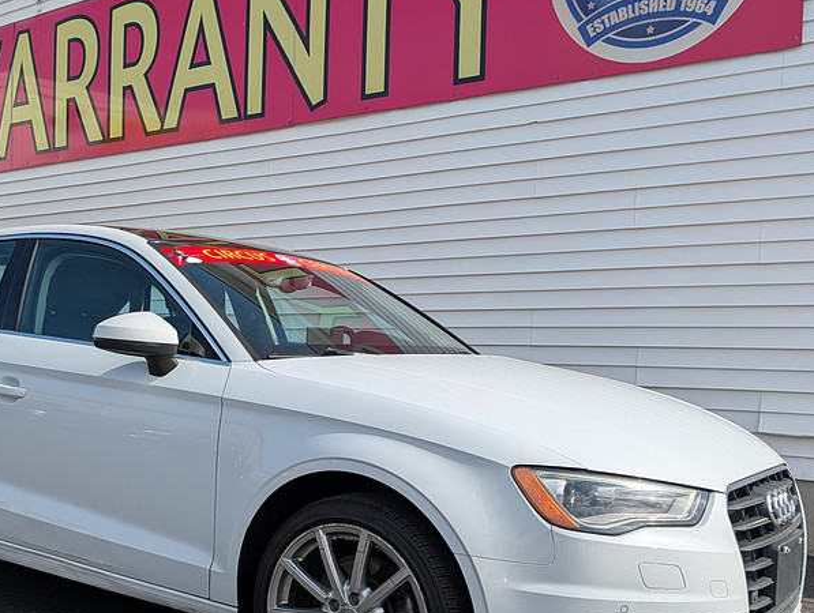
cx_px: 338
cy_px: 380
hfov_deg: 45.5
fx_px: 966
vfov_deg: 35.1
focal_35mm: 41
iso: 24
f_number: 1.68
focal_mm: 6.9
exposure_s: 1/1610
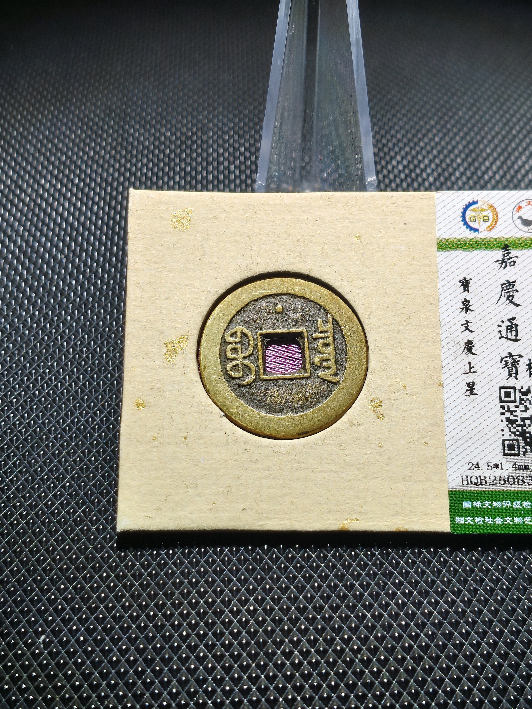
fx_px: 1045
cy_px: 354
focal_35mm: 51
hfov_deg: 28.6
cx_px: 266
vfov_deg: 37.5
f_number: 1.88
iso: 100
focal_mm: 4.84
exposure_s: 1/170
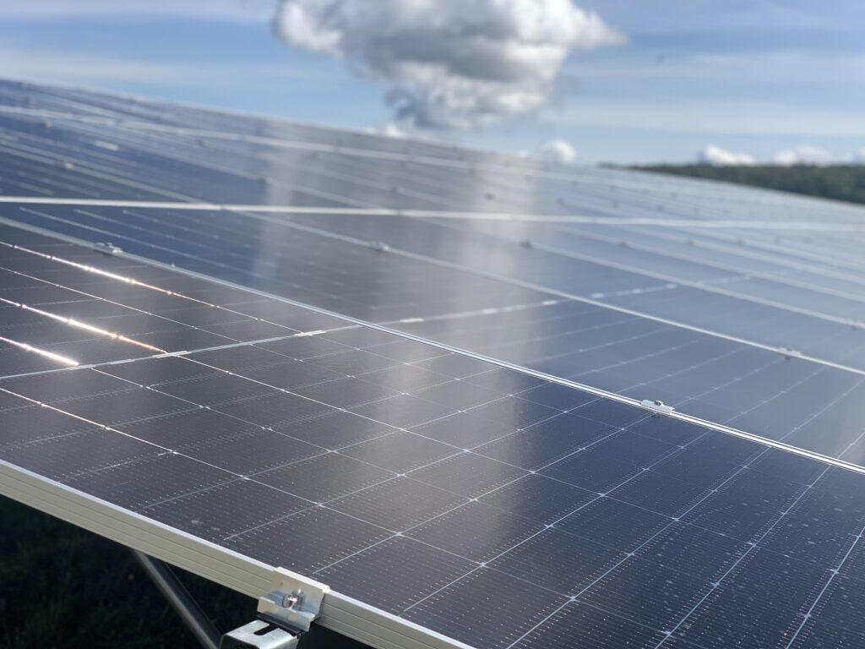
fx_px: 1299
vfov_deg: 28.0
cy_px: 324
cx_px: 432
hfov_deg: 36.8
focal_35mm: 52
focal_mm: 6
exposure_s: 1/872
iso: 16
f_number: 2.4
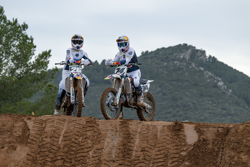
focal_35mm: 200
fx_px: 1389
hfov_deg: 10.3
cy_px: 84
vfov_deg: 6.9
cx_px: 125
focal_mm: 200
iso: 320
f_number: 6.3
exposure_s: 1/1000
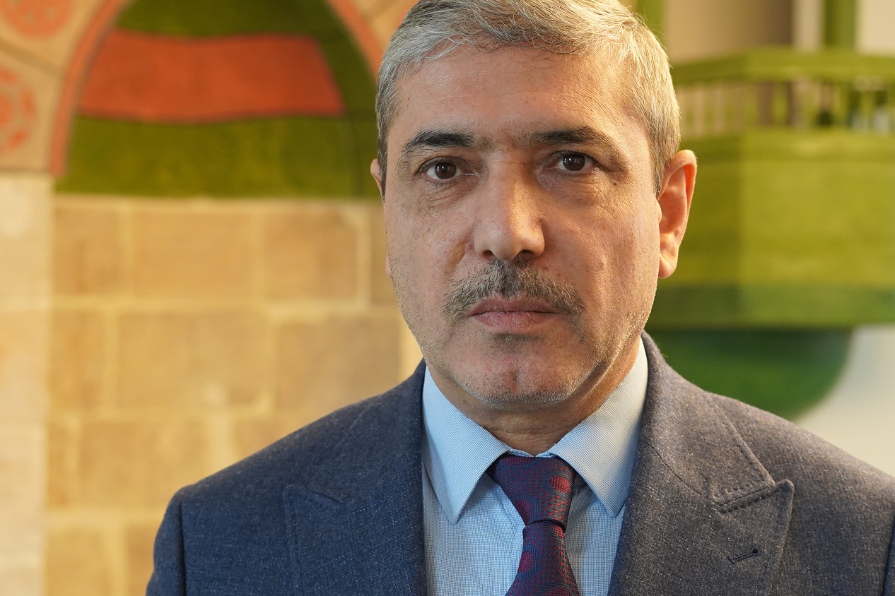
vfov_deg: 17.2
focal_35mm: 79
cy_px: 402
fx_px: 1964
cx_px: 503
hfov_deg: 25.7
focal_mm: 50
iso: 2500
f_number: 4
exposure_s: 1/160
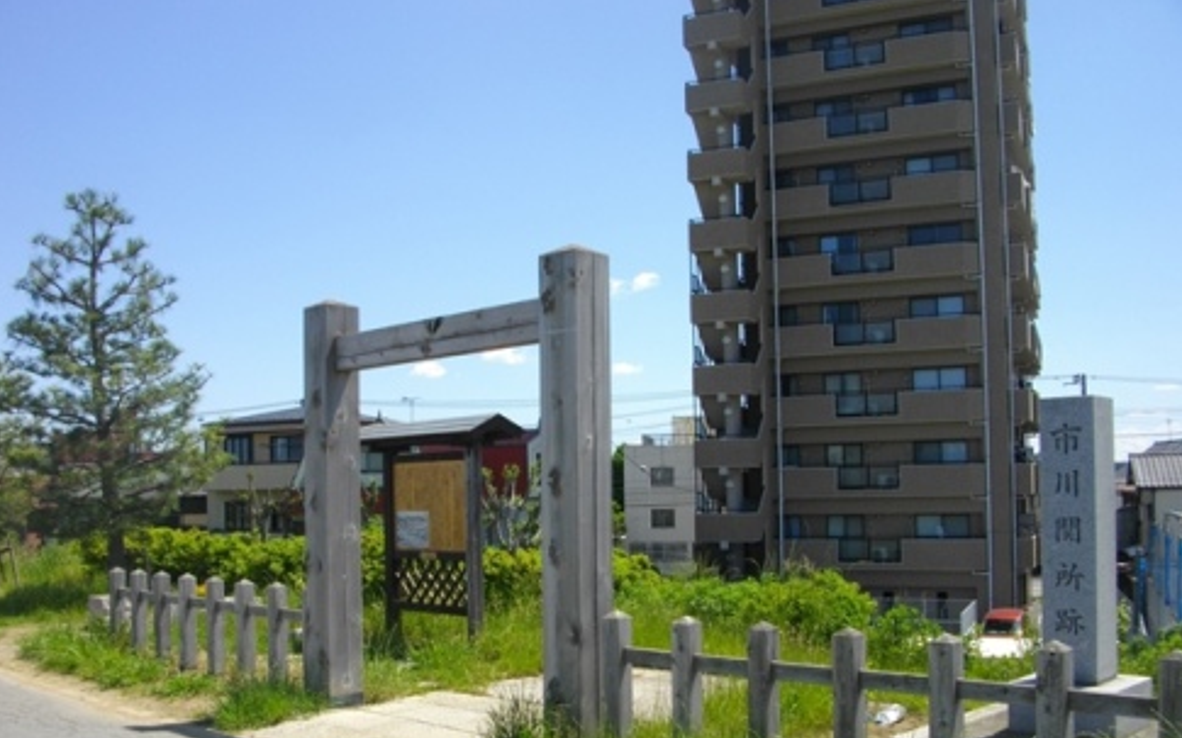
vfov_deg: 36.1
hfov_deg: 55.3
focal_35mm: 35
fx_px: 1127
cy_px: 447
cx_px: 590
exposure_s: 1/320
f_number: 5.5
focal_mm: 5.7
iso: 100
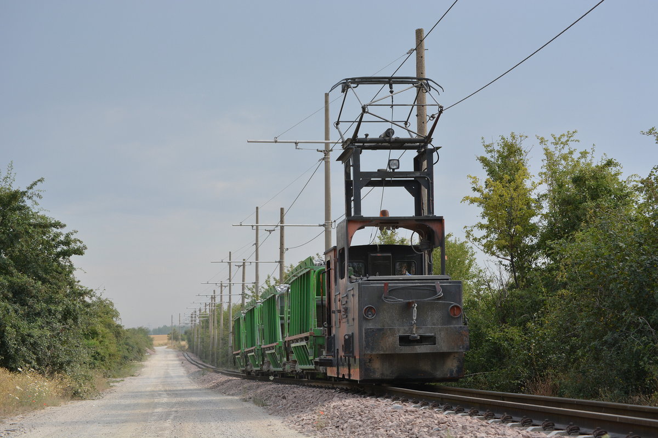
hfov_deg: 24.6
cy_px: 219
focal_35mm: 82
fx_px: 1508
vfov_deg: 16.6
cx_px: 329
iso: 250
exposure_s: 1/640
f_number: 7.1
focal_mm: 55
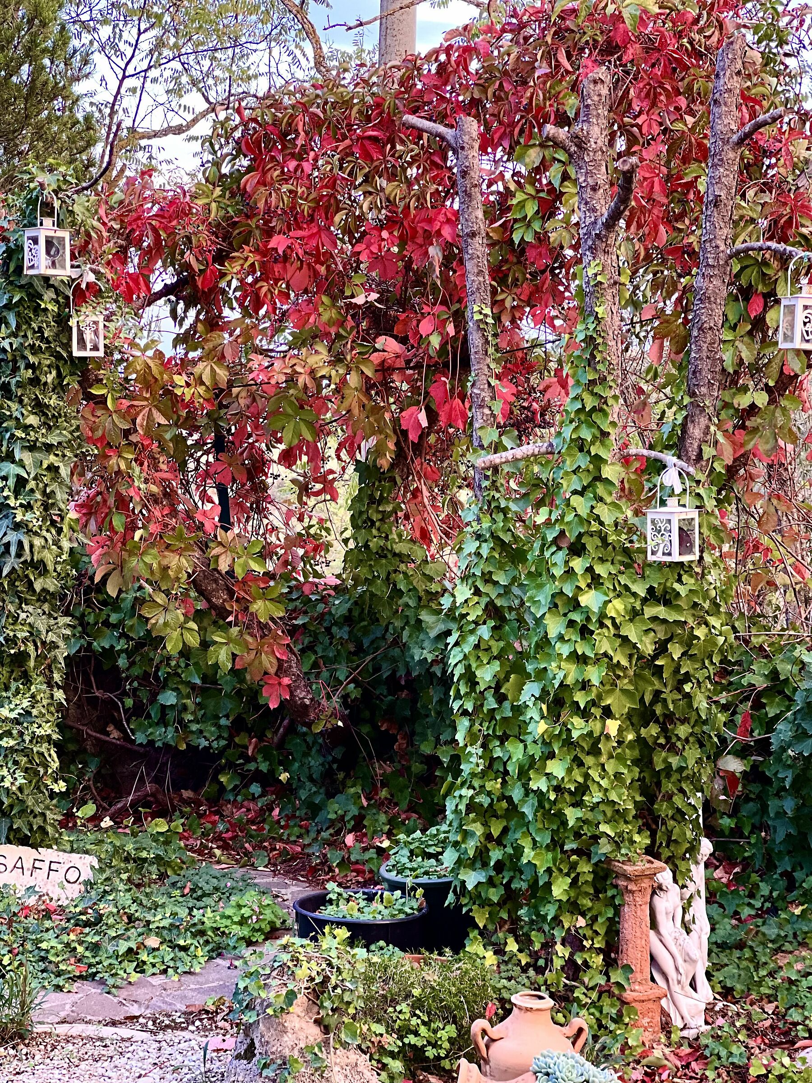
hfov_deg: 19.1
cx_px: 406
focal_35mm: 77
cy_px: 542
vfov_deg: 25.3
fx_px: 2408
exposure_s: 1/39
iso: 400
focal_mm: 9
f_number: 2.8
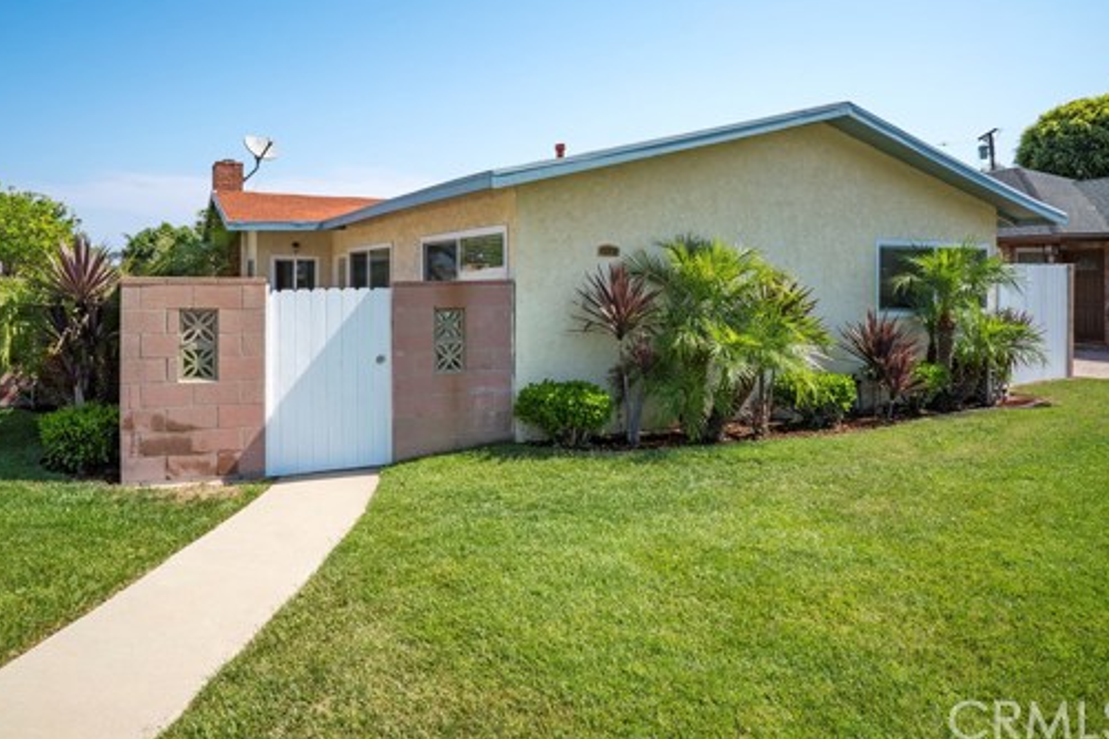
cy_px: 280
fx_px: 708
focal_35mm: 23
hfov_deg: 75.6
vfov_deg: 54.5
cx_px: 467
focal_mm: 18
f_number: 14
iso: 125
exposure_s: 1/640
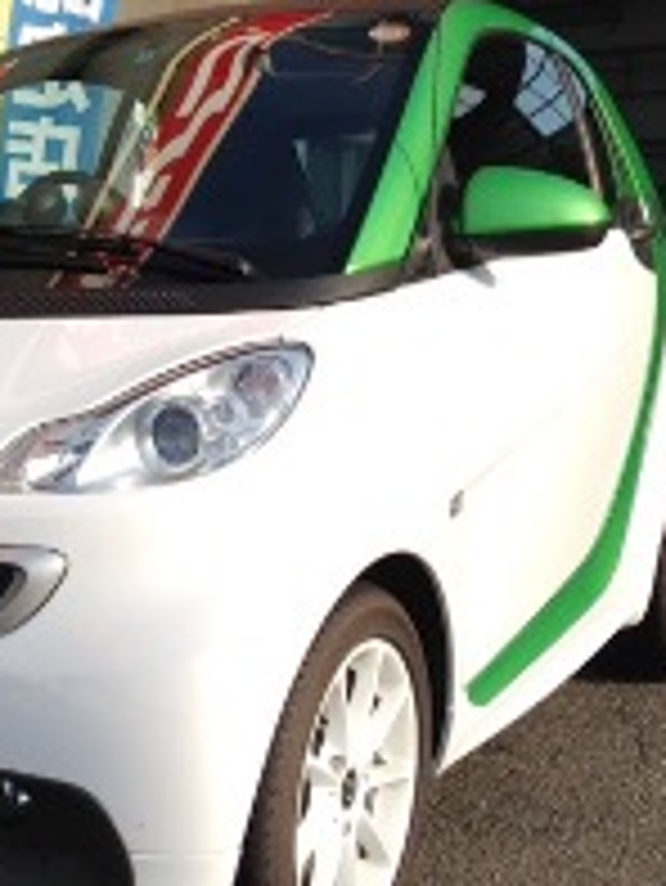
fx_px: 1486
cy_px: 425
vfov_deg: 33.2
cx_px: 135
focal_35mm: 58
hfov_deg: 24.9
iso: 50
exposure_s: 1/1043
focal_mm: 4.12
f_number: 2.4
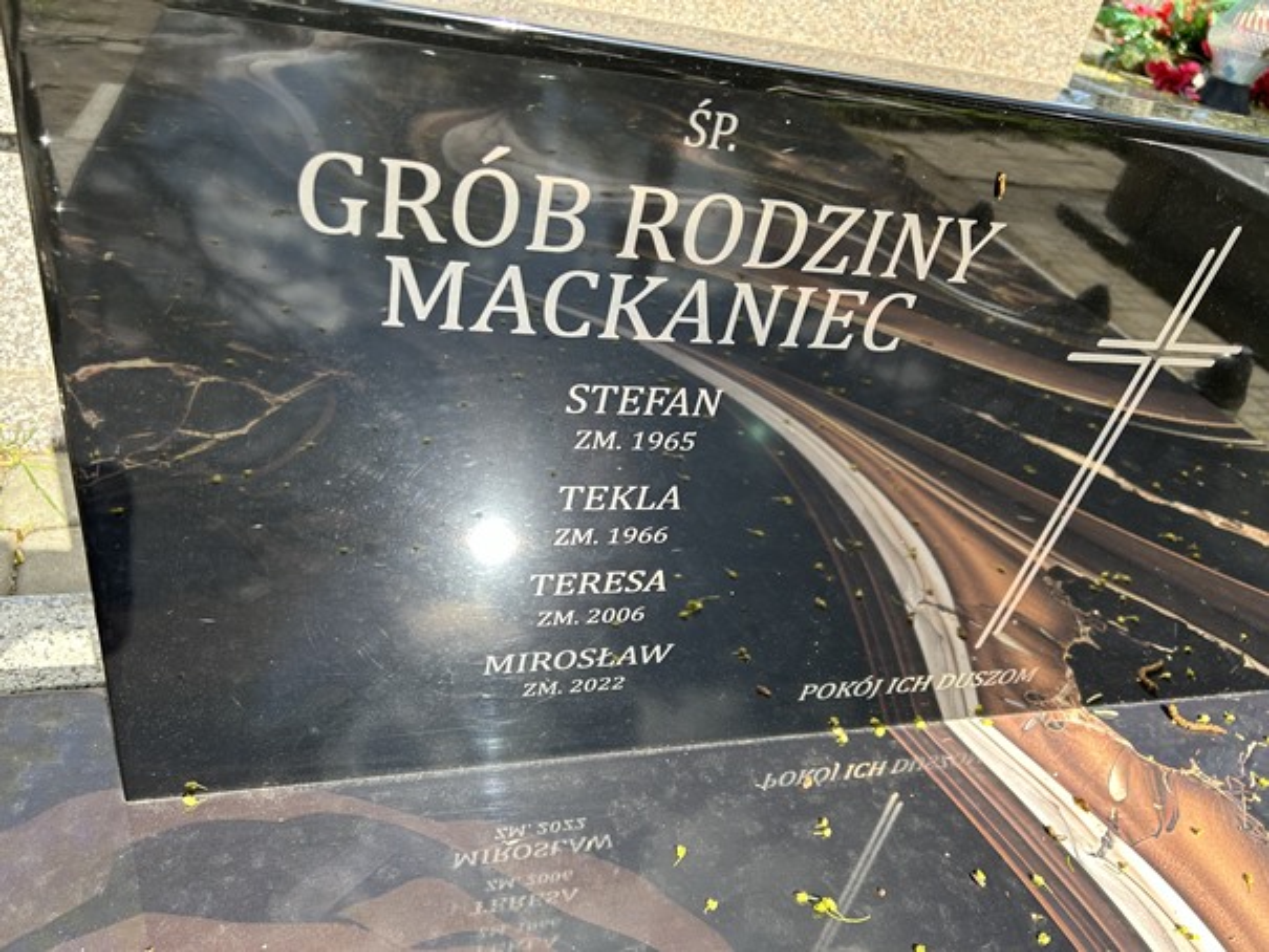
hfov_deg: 67.3
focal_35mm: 26
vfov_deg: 53.1
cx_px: 634
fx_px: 953
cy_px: 476
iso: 50
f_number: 1.5
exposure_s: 1/709
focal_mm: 5.7
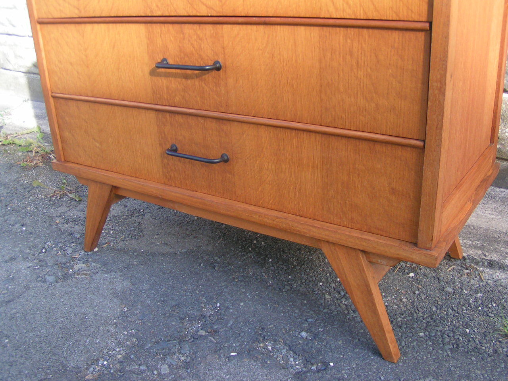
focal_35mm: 38
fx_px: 558
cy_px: 190
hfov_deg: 49.0
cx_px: 254
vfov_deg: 37.7
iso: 50
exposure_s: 1/100
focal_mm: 5.8
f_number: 2.8
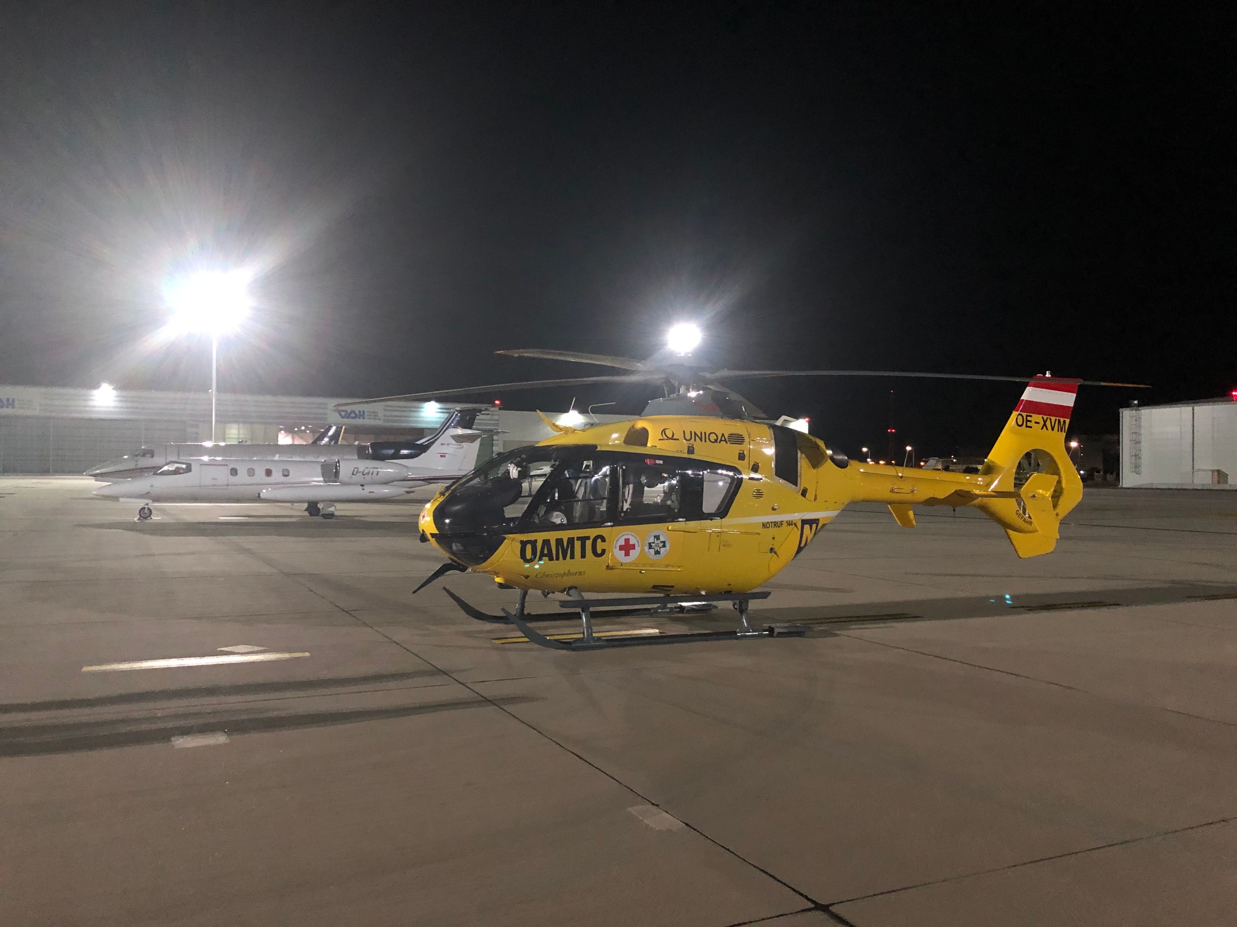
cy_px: 464
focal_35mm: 28
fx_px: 1001
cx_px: 618
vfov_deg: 49.7
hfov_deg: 63.4
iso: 100
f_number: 1.8
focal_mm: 3.99
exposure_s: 1/6
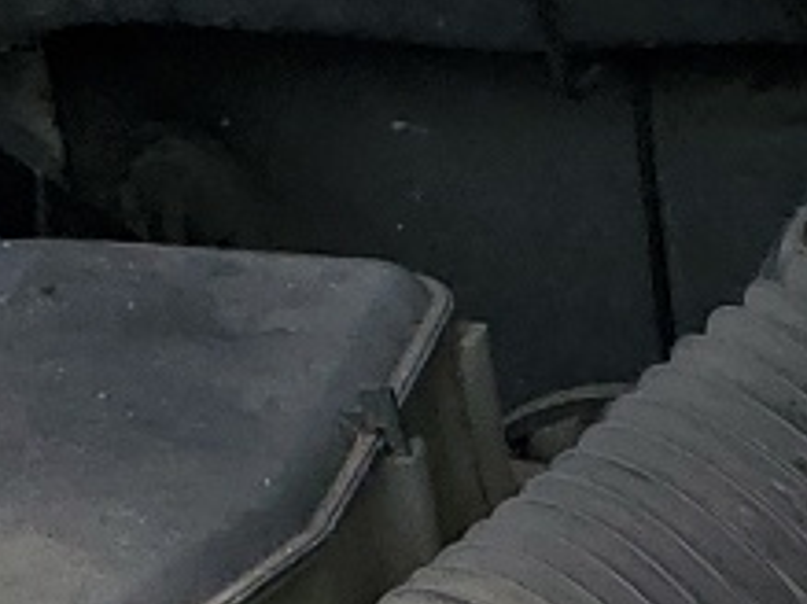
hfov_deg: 9.2
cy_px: 1411
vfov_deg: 7.4
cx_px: 1990
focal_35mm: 190
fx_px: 4427
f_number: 1.5
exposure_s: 1/2500
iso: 50
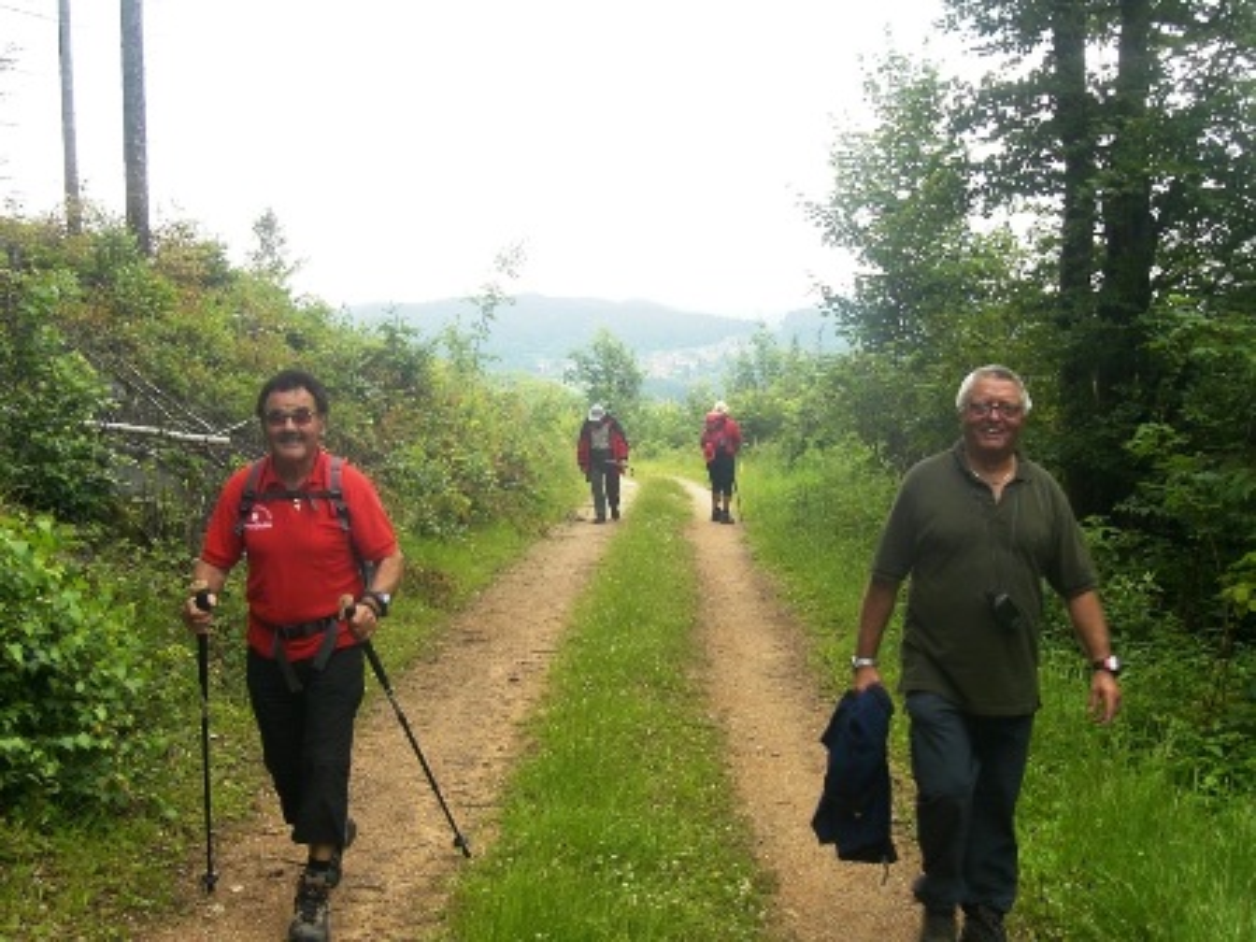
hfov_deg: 49.0
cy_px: 471
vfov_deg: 37.7
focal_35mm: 38
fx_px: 1379
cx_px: 628
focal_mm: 6.3
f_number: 3.1
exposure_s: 1/100
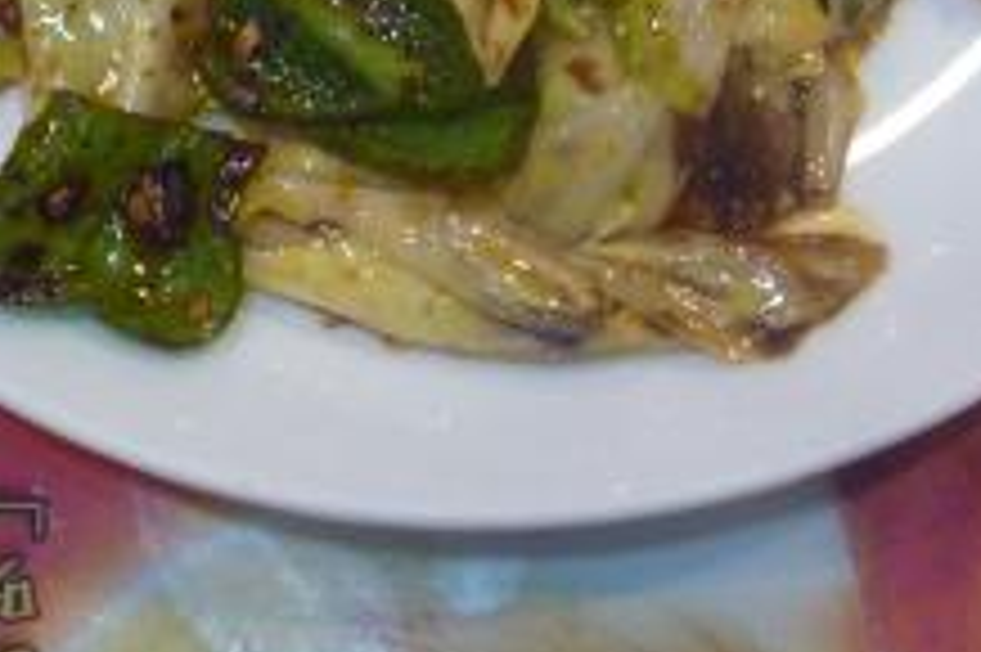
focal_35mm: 107
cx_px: 500
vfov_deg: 12.3
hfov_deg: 19.1
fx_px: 2913
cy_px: -247
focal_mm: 6.3
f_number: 3.5
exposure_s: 1/25
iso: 400
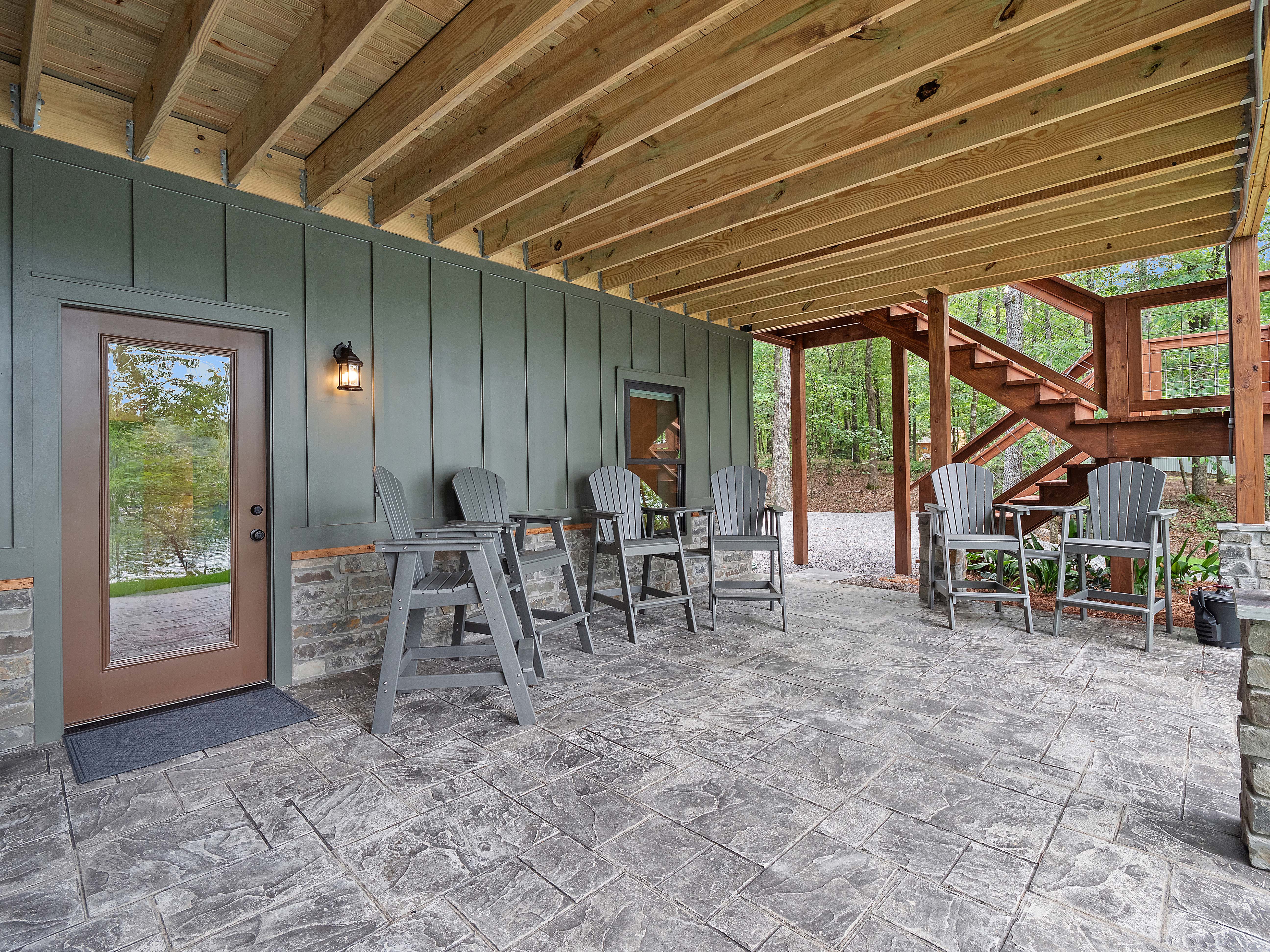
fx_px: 587
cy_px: 476
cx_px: 635
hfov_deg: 94.5
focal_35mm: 16
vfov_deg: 78.1
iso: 400
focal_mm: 8
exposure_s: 1/25
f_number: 5.6
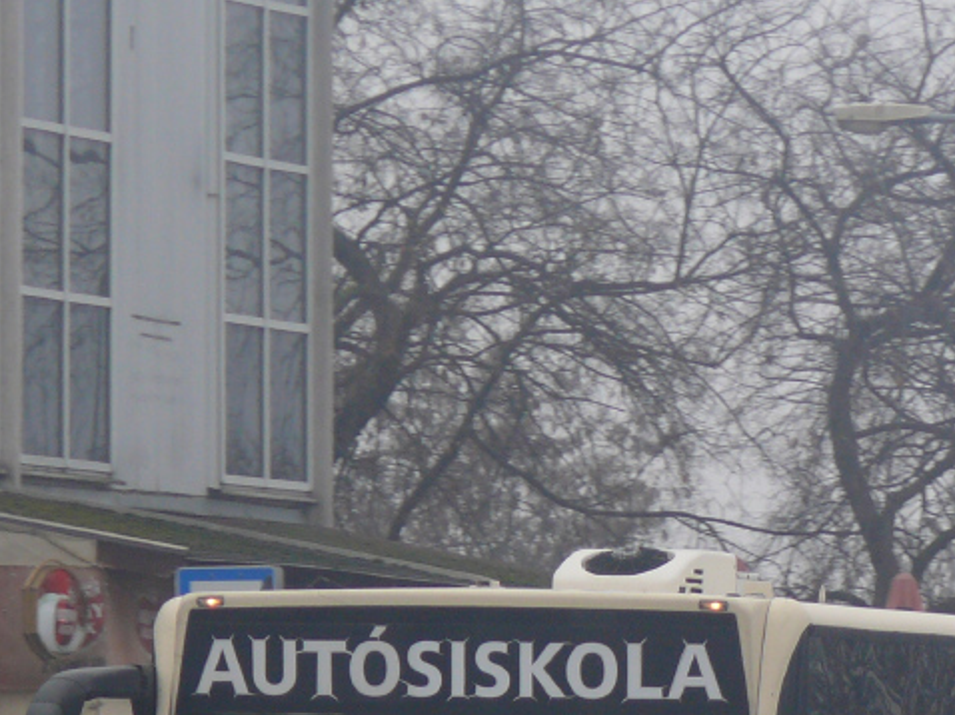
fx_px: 13125
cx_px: 675
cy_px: 750
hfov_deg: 4.2
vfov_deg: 3.1
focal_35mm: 476
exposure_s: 1/80
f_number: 3.6
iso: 100
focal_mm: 37
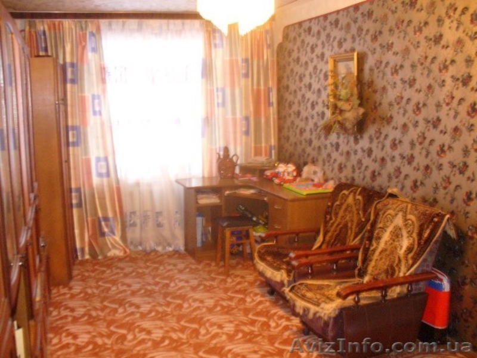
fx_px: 510
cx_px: 238
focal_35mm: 37
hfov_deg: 50.1
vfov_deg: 38.7
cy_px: 179
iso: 200
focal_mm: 6.1
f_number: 2.8
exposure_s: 1/8
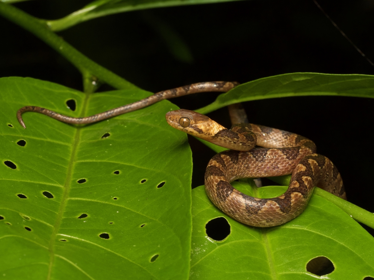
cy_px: 140
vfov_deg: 12.3
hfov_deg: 16.4
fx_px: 1297
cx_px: 187
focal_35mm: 120
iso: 800
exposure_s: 1/60
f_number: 13
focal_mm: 60
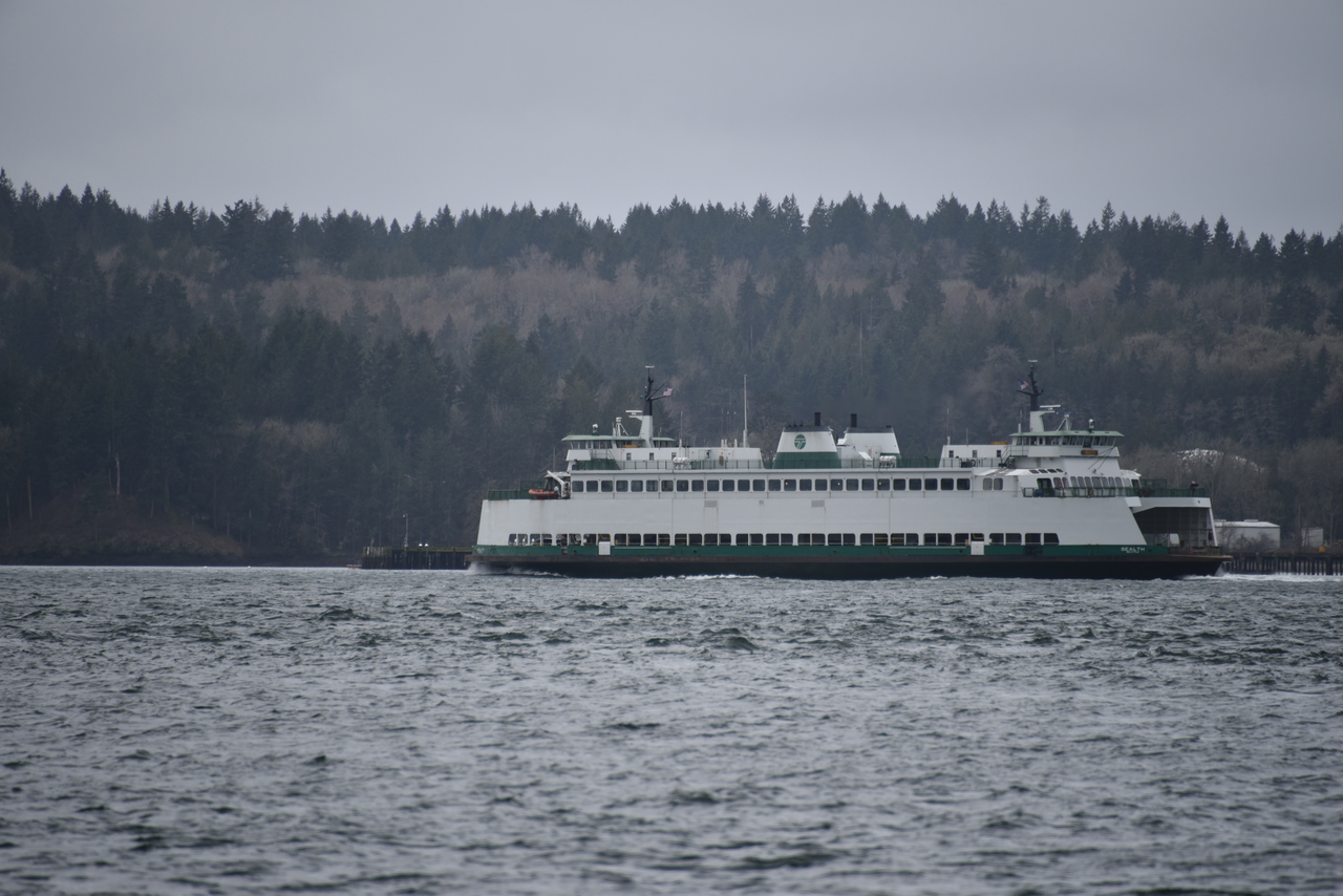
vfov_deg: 4.6
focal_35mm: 300
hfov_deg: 6.9
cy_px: 448
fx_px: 11193
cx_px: 672
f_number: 5.6
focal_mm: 300
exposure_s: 1/640
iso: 180
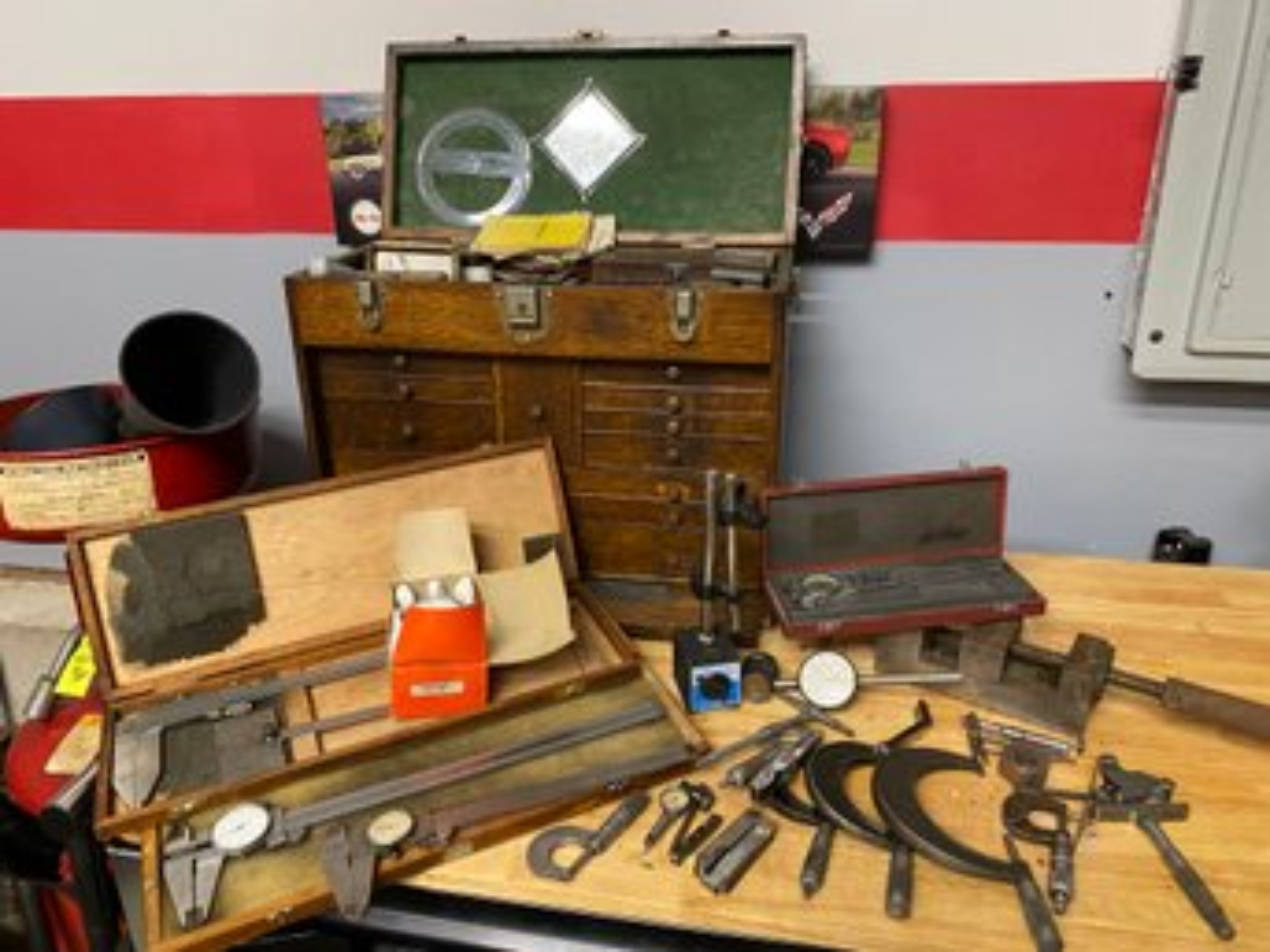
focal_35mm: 26
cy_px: 476
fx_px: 954
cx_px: 635
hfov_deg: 67.3
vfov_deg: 53.0
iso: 400
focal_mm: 4.25
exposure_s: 1/60
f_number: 1.8
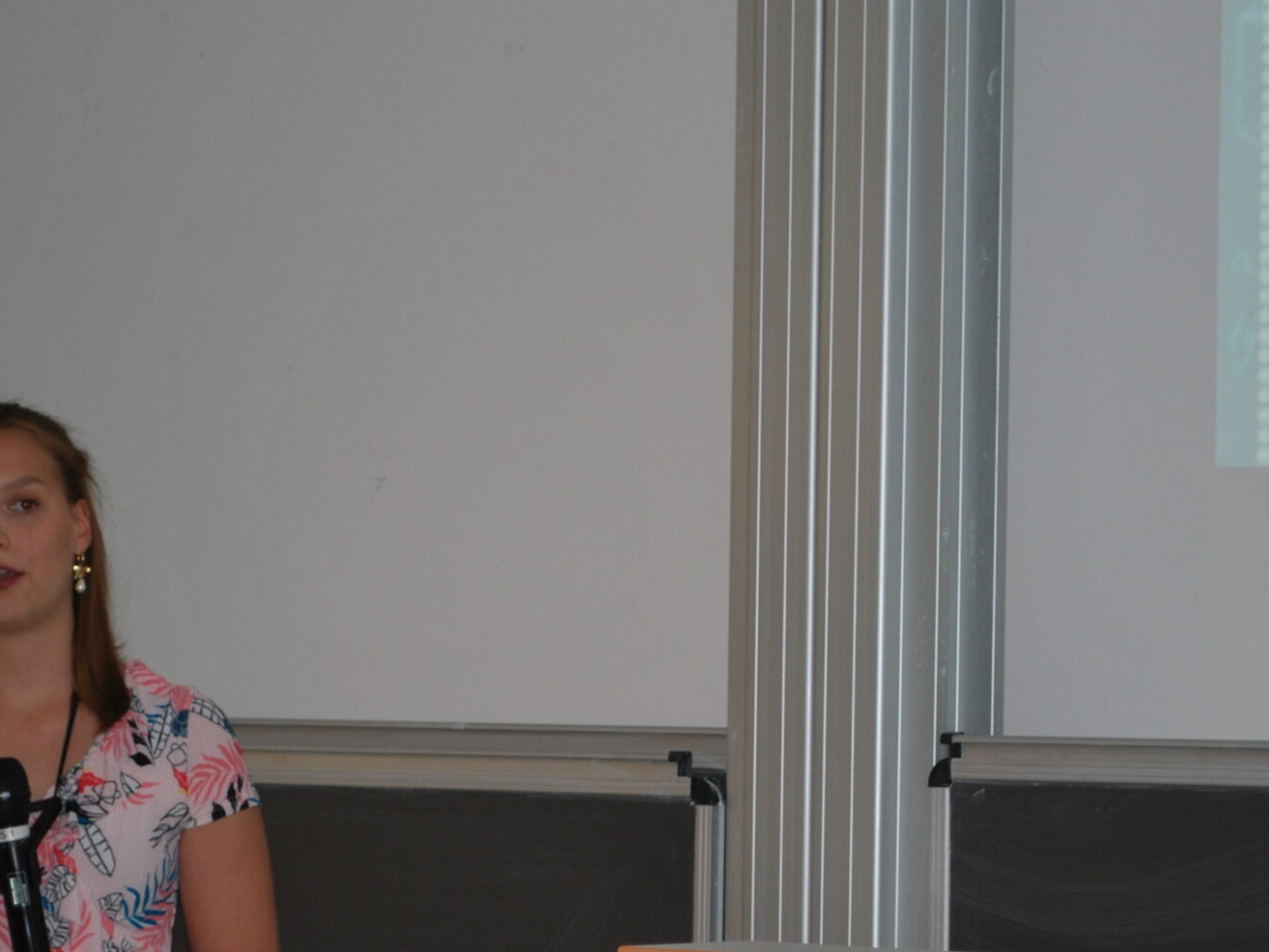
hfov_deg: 14.6
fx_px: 4950
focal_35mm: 135
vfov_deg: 11.0
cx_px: 553
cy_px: 754
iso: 200
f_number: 5.6
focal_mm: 48
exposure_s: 1/60
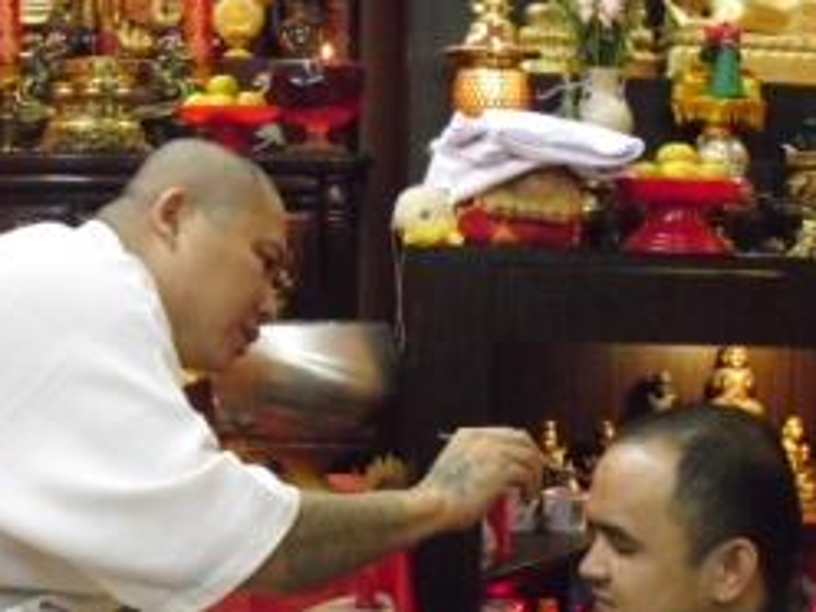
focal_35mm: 65
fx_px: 1532
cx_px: 434
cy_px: 474
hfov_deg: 29.8
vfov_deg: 22.3
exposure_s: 1/50
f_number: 3.1
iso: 800
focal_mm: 6.3
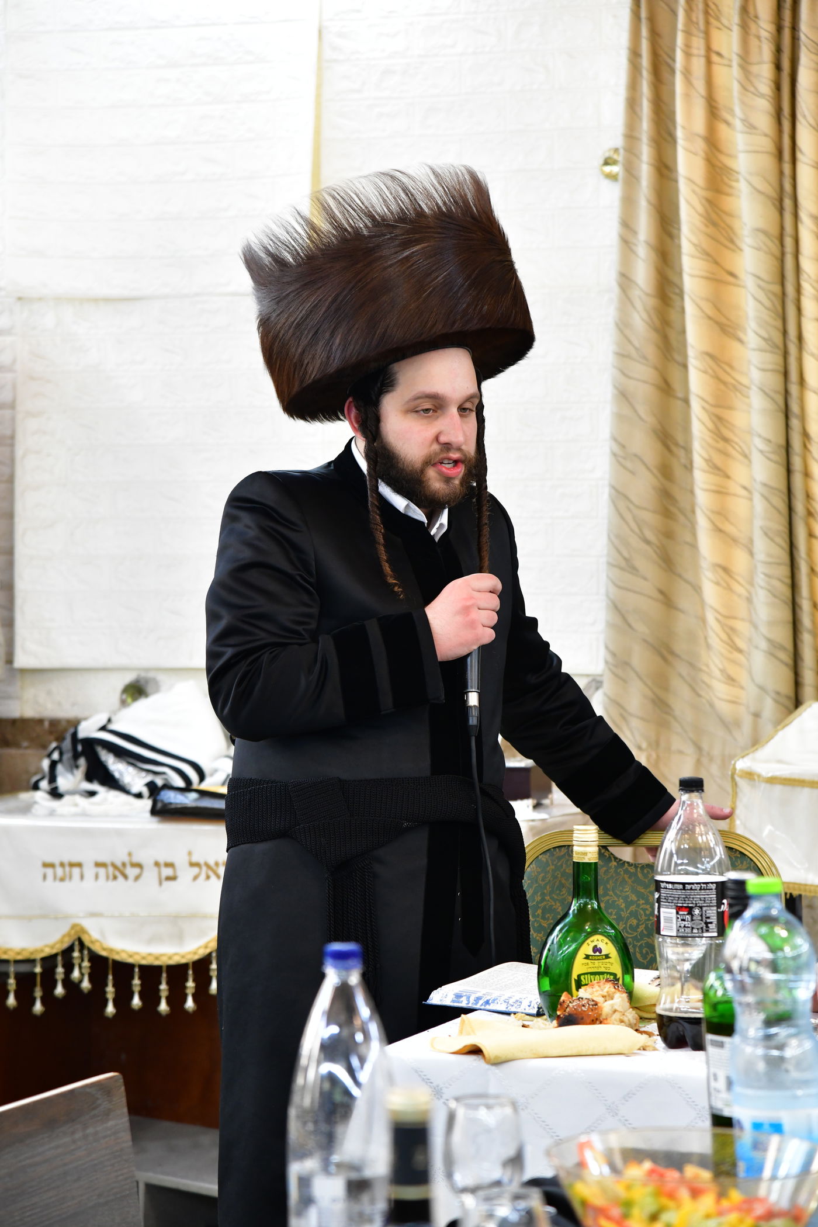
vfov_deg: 17.1
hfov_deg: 11.4
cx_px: 409
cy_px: 614
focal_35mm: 120
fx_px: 4090
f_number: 5.6
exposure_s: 1/100
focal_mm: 120
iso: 2500
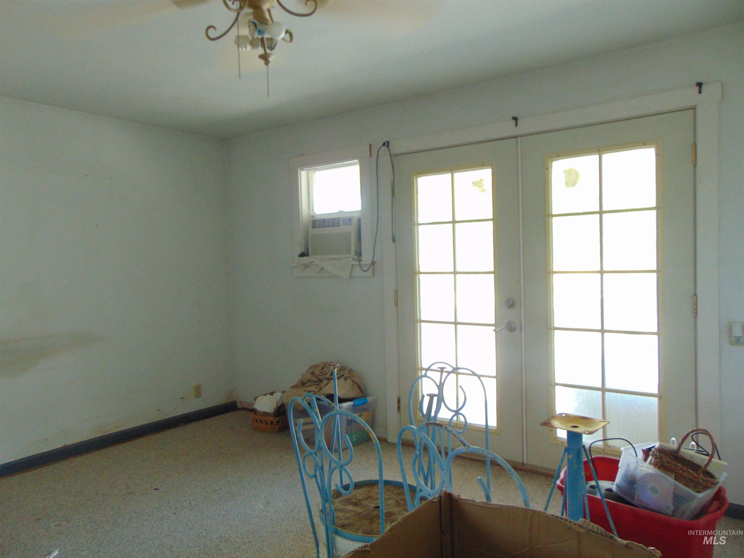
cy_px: 279
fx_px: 537
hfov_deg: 69.4
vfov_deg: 54.9
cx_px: 372
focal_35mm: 25
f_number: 3
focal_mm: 4.5
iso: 200
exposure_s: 1/30
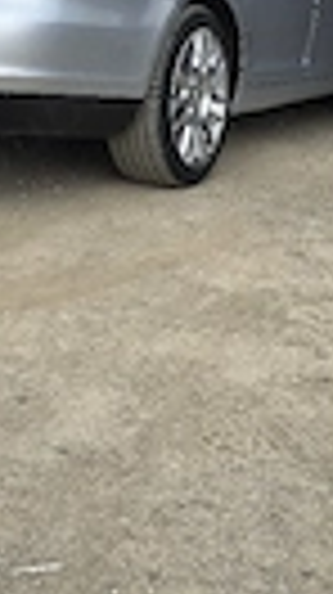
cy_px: 130
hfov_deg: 15.8
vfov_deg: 27.4
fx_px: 1196
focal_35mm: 76
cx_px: 202
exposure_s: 1/667
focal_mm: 6.3
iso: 12
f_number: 1.7
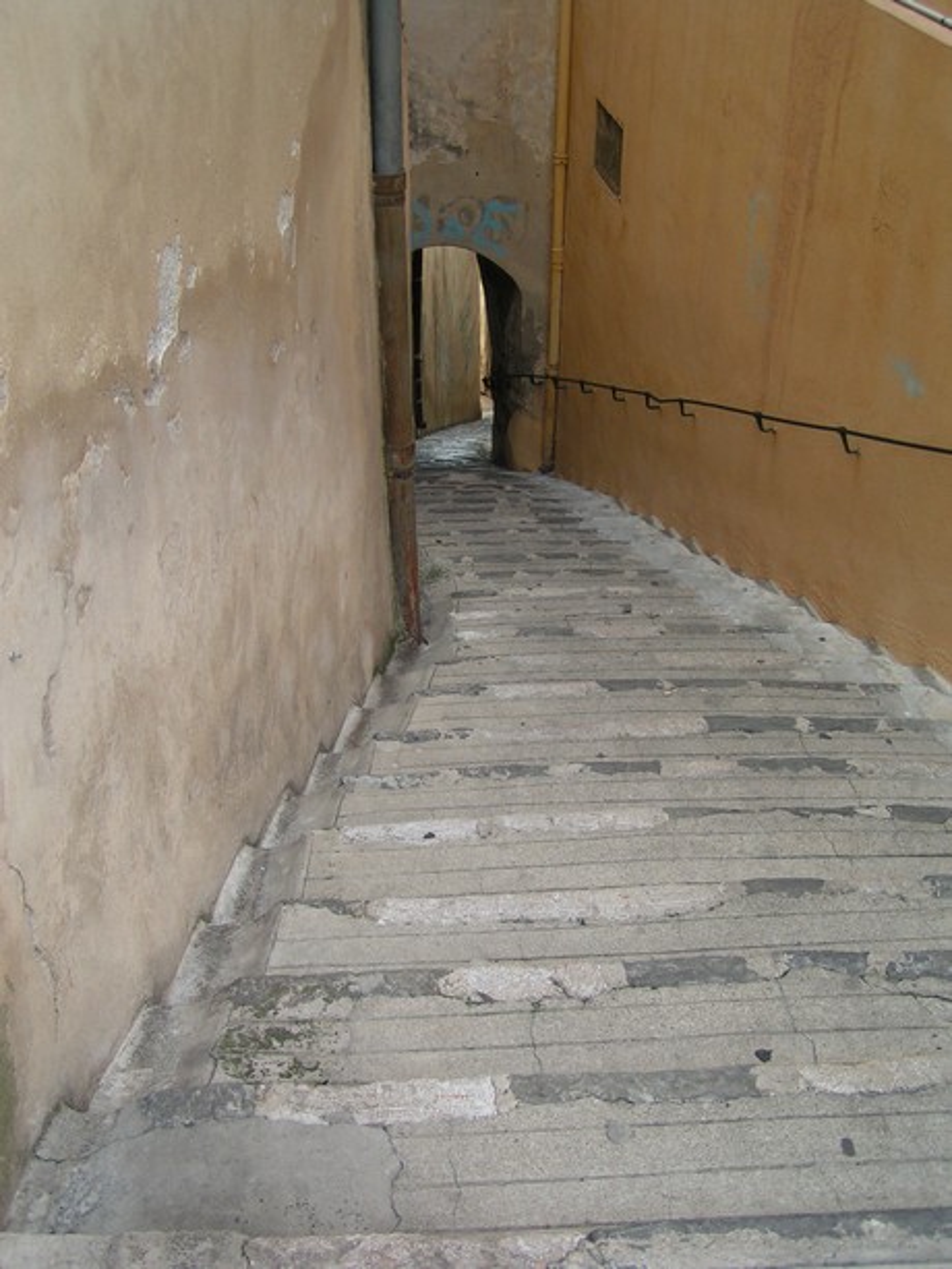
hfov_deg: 37.7
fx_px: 1393
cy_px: 634
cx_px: 476
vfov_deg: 49.0
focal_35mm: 38
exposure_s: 1/60
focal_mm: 5.8
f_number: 3.2
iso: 50
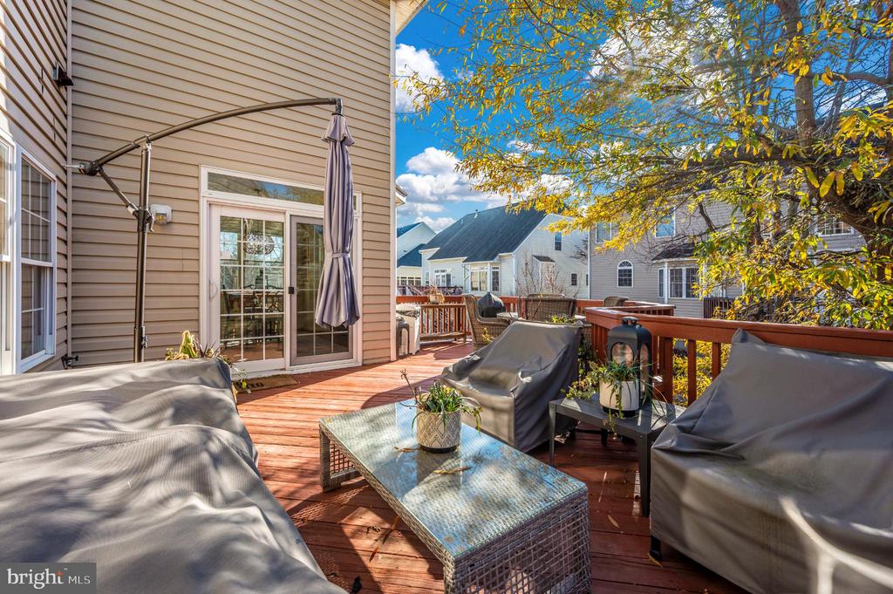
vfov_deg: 81.1
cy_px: 297
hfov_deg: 104.3
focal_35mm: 14
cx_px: 446
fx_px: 347
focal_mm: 14
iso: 50
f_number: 8
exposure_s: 1/60
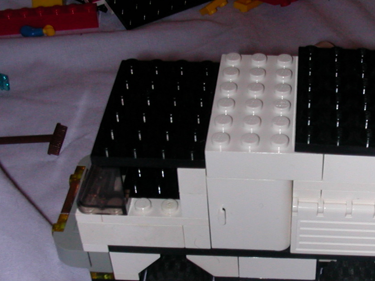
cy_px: 210
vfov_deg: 20.6
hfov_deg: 26.9
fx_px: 769
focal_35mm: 71
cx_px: 293
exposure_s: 1/59.9
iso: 100
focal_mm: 5.6
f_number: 4.5
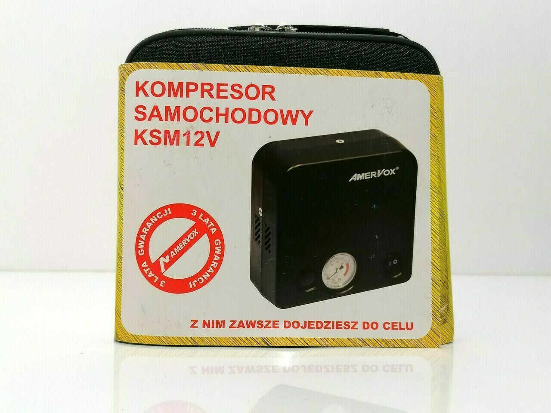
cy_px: 206
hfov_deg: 58.4
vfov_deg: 45.4
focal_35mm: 31
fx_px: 493
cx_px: 276
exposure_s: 1/50
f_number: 1.8
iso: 100
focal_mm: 4.75
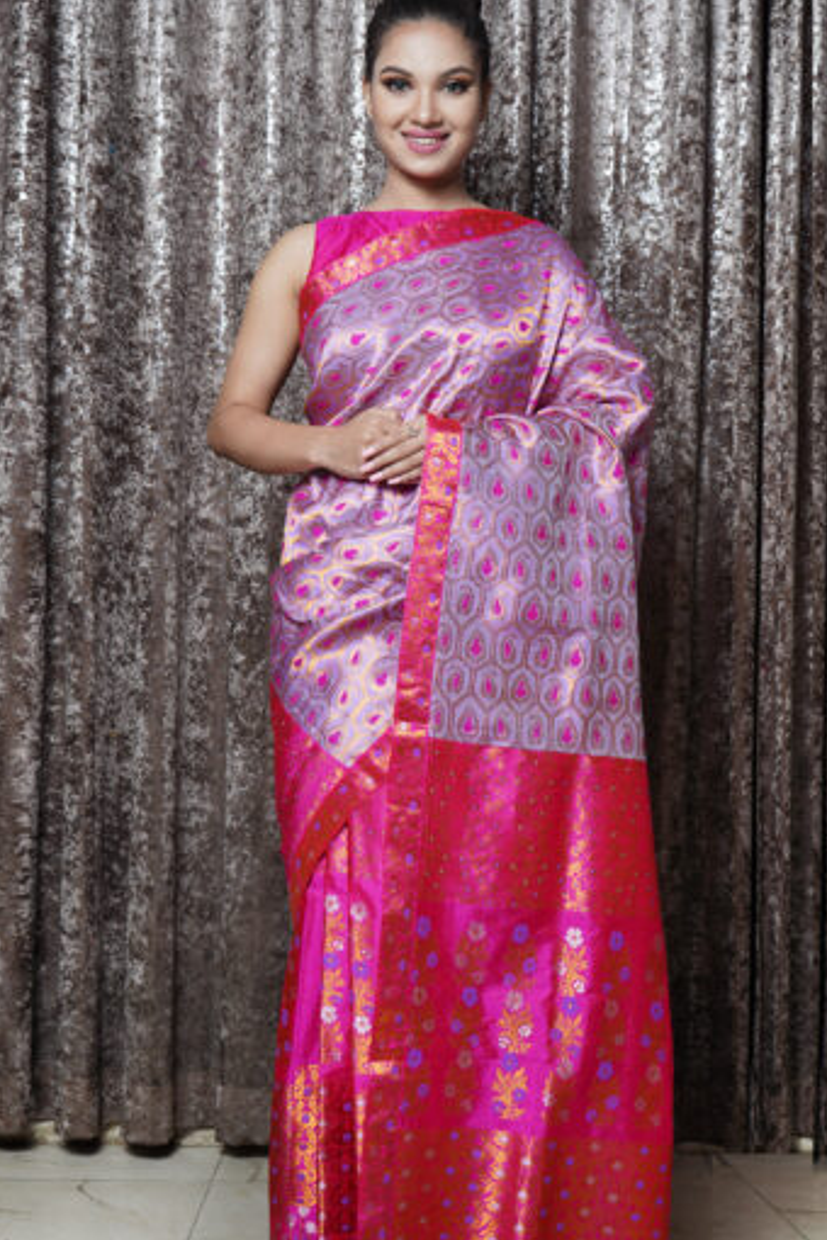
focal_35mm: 49
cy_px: 624
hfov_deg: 27.5
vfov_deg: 40.3
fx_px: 1688
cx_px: 423
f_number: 5
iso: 100
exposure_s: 1/160
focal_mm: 37
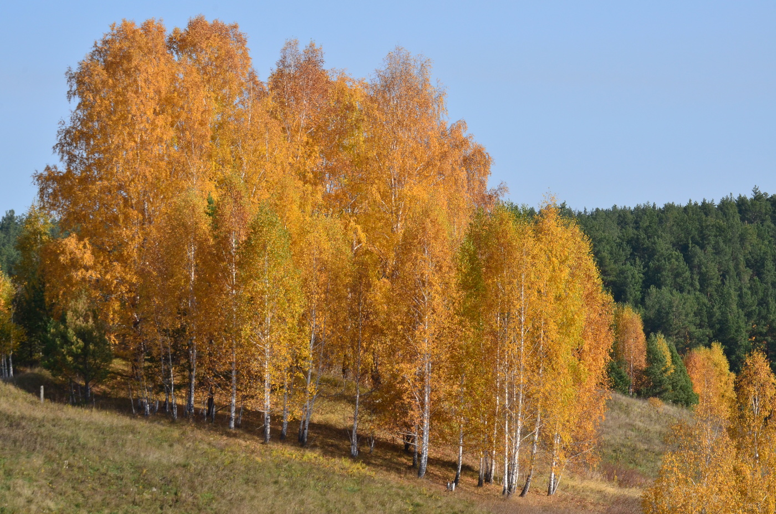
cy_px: 257
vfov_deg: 9.1
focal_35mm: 150
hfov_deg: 13.7
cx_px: 388
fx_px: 3226
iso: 500
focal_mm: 100
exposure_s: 1/400
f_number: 22
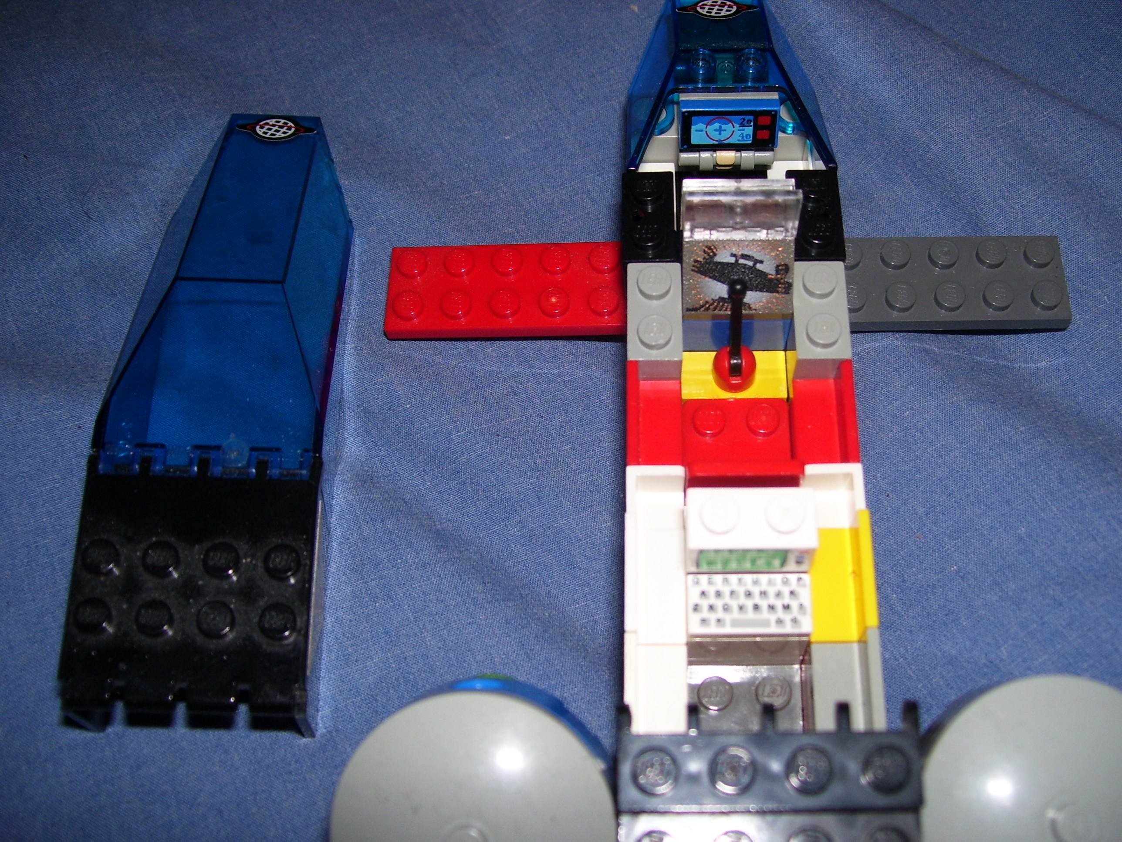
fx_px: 1199
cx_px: 561
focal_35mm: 37
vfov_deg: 38.7
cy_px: 421
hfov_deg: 50.1
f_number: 2.7
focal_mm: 6
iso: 80
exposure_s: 1/60
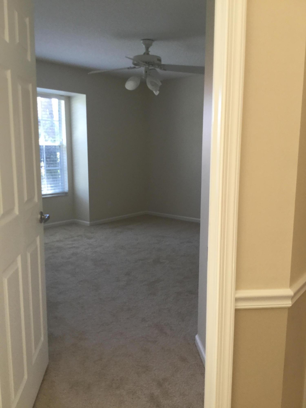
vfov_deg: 58.4
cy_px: 204
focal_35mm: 31
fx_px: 365
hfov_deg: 45.4
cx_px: 153
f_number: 2.4
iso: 50
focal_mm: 3.3
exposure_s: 1/30
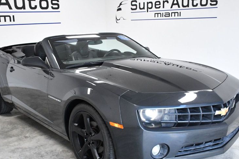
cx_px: 111
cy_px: 101
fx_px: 305
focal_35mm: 46
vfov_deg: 29.1
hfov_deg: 42.7
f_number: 8
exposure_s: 1/250
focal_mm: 22
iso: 2500
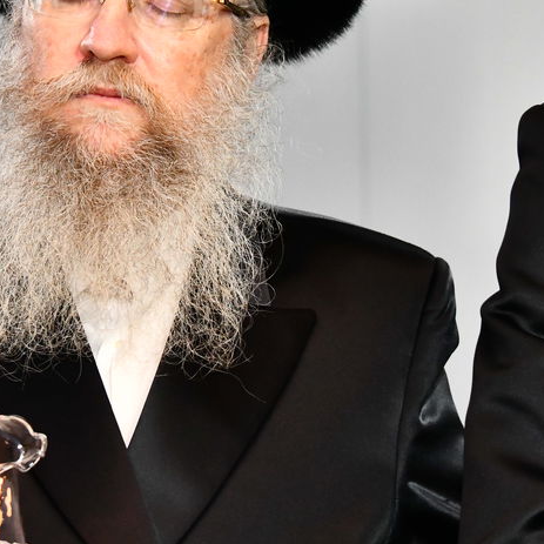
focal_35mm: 185
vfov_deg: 9.4
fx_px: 3289
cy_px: 144
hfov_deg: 9.4
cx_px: 122
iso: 2500
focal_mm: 72
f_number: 5.6
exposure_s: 1/160
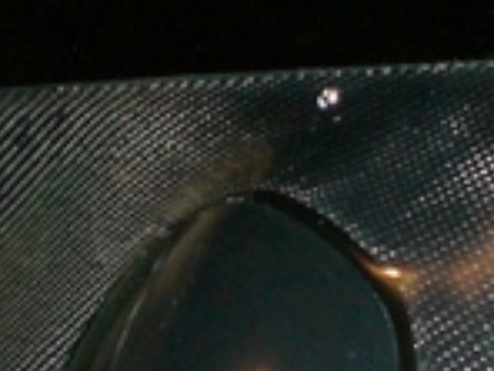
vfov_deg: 8.9
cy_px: 495
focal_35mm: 164
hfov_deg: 12.0
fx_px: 2340
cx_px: 334
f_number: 3.1
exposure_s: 1/60
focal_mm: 6.3
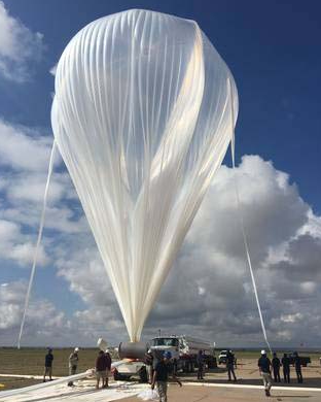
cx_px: 160
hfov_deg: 47.1
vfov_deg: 57.1
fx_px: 368
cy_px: 183
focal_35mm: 31
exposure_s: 1/4808
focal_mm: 4.15
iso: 25
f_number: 2.2
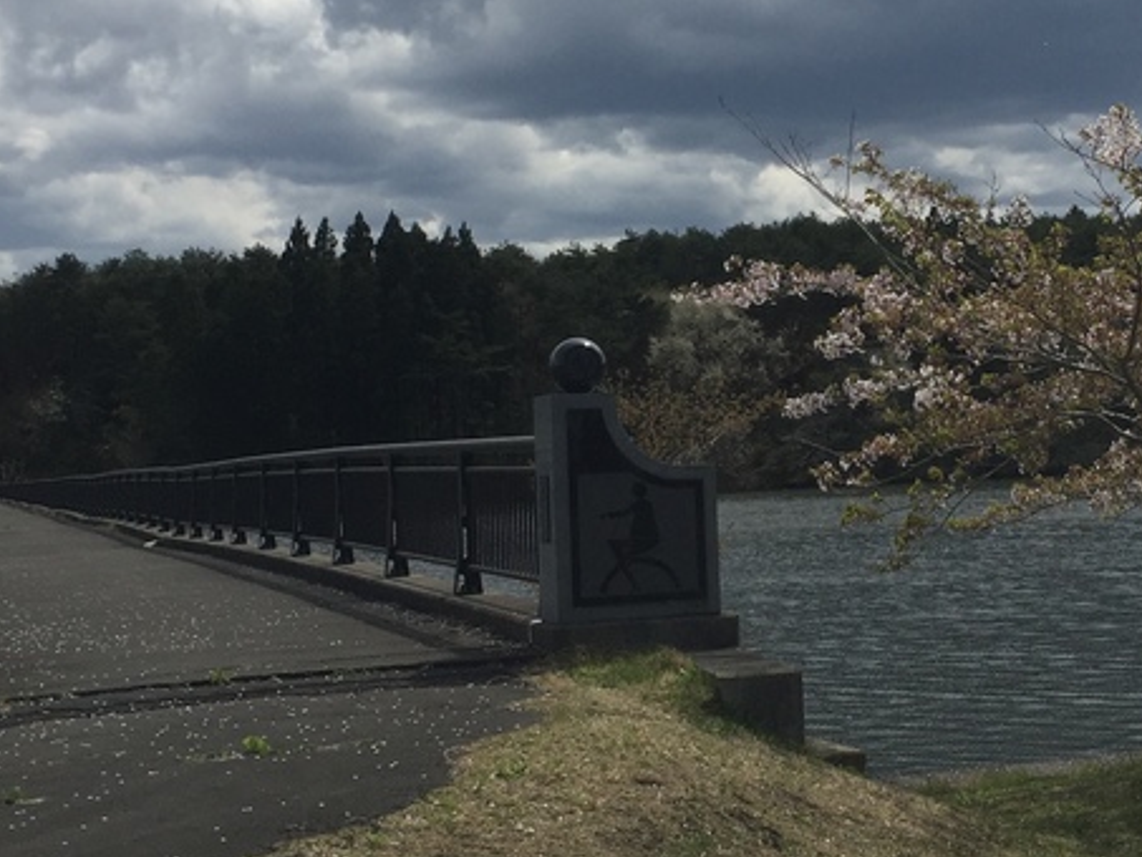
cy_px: 275
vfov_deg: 22.8
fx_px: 2112
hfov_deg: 29.9
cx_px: 827
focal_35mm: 64
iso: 32
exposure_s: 1/4950
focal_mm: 4.15
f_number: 2.2
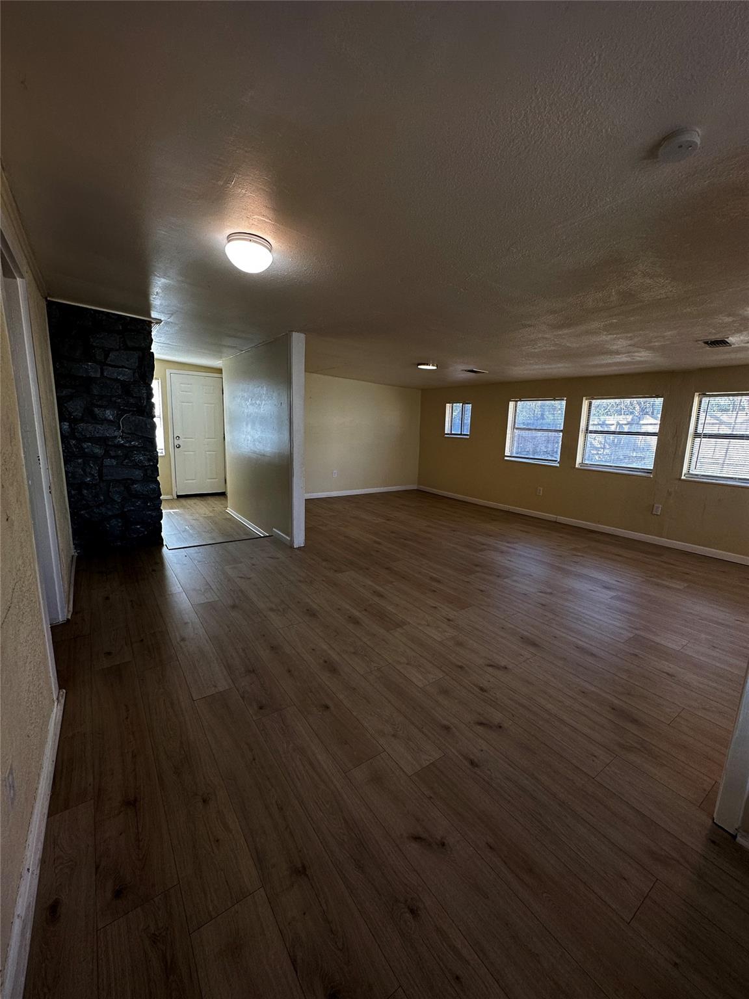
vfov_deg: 102.1
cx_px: 374
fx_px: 404
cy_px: 500
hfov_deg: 85.7
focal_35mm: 14
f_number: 2.2
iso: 100
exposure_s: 1/120
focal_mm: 2.22
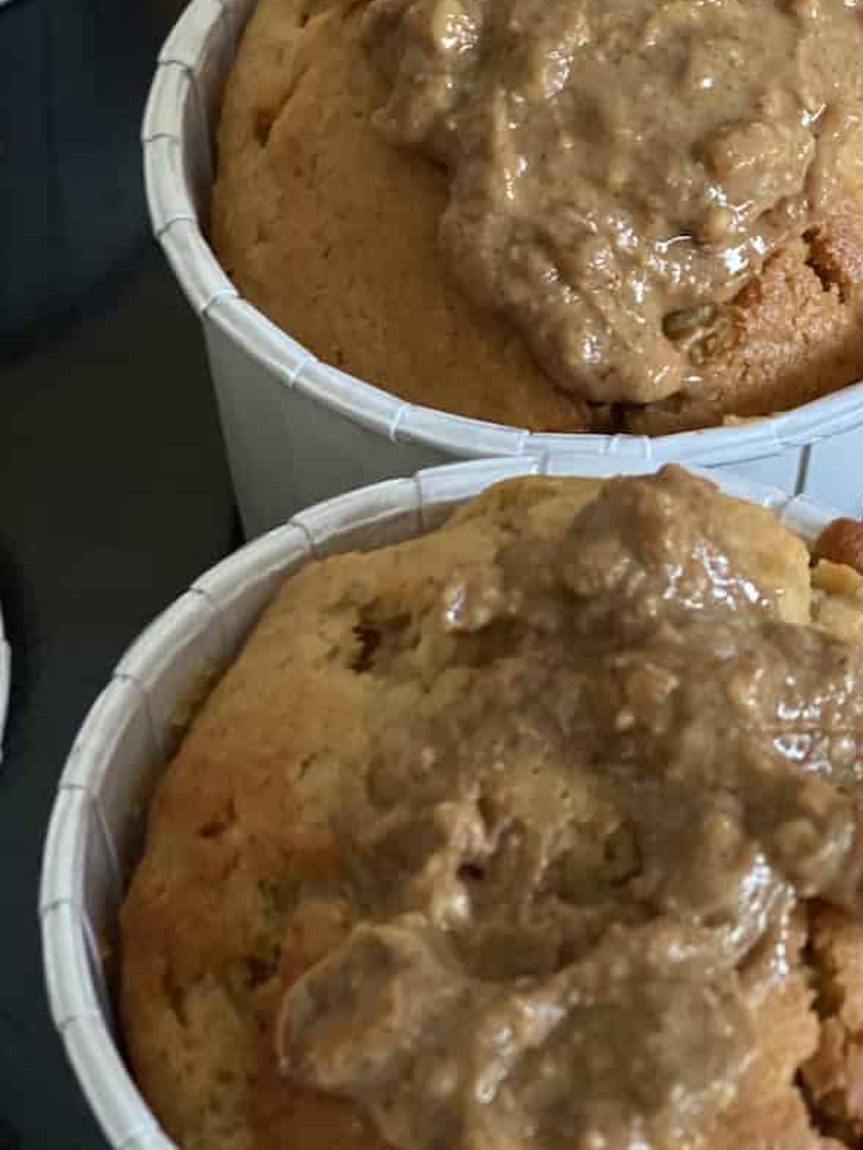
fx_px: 3523
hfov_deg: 14.0
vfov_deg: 18.3
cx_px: 387
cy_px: 177
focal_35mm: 106
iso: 200
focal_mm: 6
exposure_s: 1/33
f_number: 2
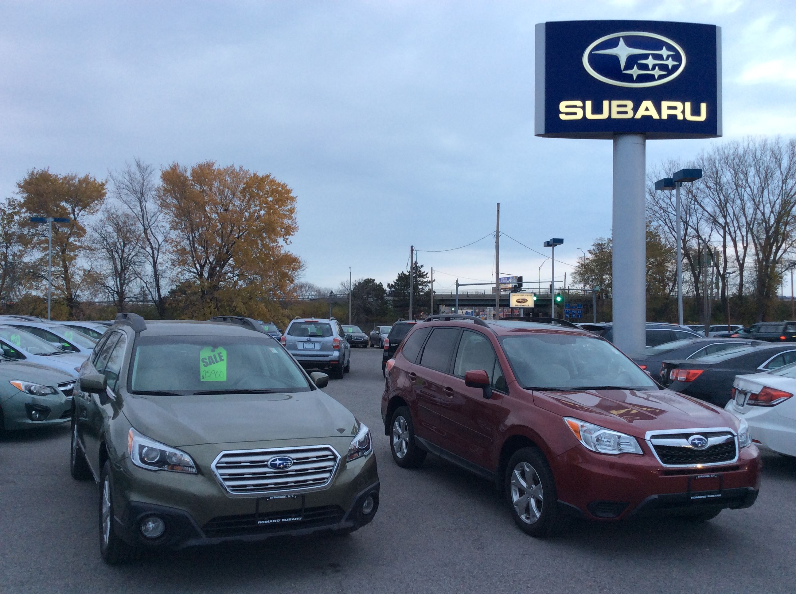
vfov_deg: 44.1
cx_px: 398
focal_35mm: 32
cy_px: 297
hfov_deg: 56.9
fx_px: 735
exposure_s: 1/24
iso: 40
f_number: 2.4
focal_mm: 3.3
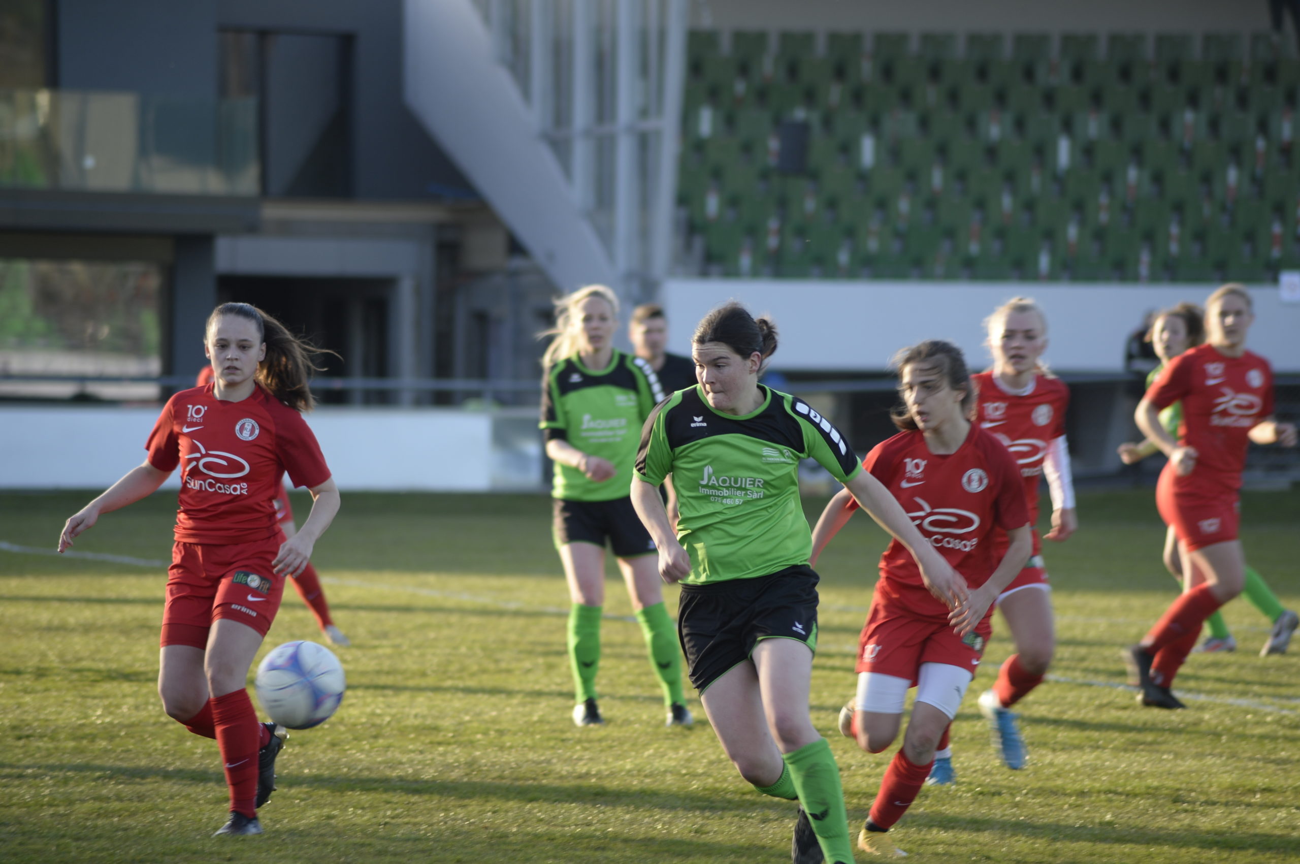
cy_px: 432
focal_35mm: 240
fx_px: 8657
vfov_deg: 5.7
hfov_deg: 8.6
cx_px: 650
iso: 220
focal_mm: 240
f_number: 5
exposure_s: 1/200
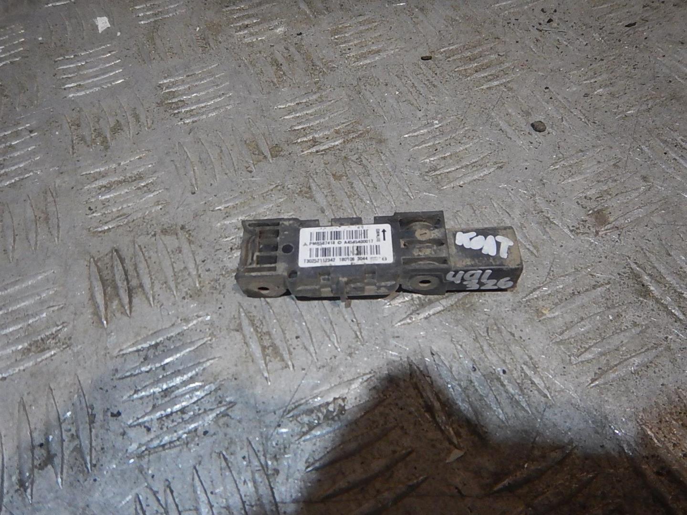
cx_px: 344
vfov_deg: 56.8
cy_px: 258
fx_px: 476
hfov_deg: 71.6
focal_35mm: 24
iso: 400
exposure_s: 1/160
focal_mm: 4.3
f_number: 2.8
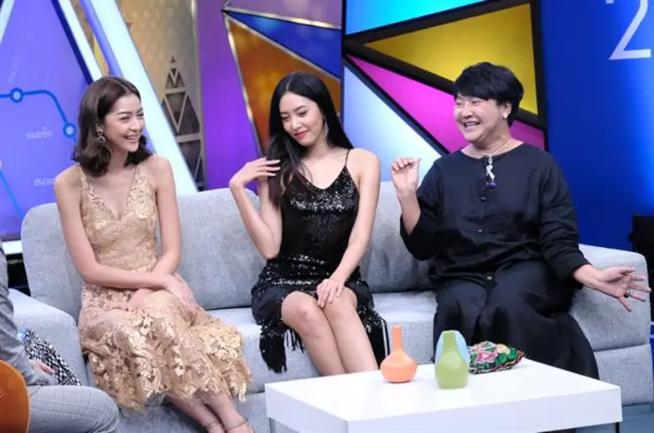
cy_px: 216
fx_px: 2140
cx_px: 327
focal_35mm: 118
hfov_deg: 17.4
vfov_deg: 11.6
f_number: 8
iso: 6400
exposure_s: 1/500
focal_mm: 78.7
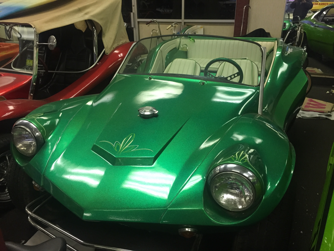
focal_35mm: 29
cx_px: 167
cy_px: 126
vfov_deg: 48.2
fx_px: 280
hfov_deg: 61.7
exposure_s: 1/30
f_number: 2.2
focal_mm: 4.15
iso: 160
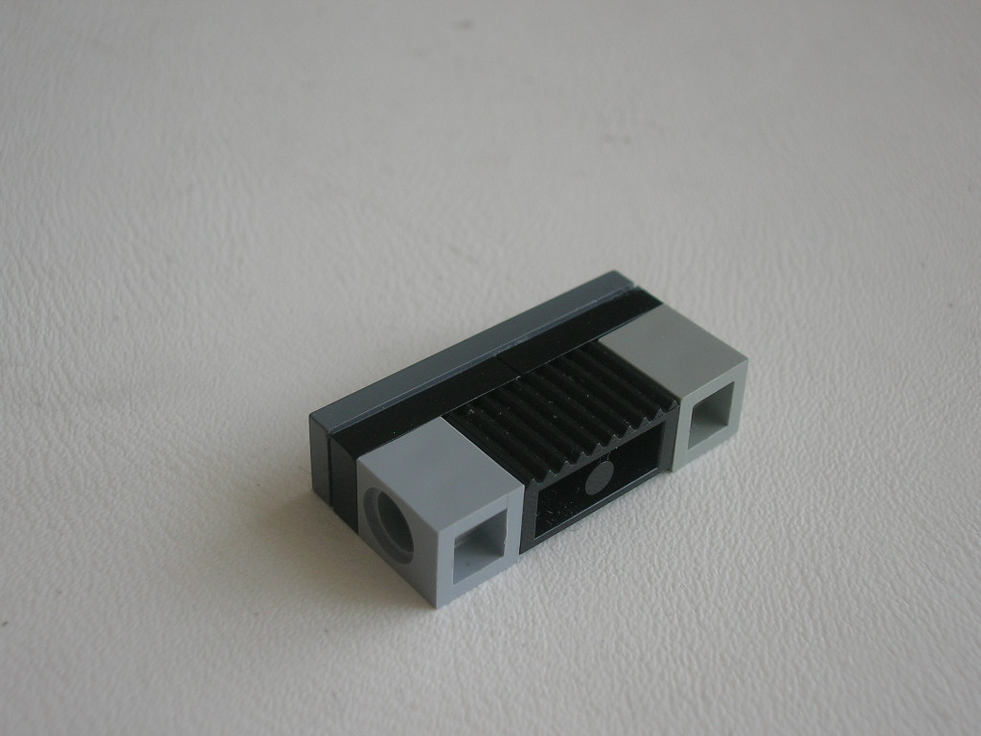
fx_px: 1417
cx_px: 490
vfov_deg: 29.1
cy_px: 368
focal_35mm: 50
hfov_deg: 38.2
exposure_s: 1/20
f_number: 3.3
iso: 50
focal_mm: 8.4
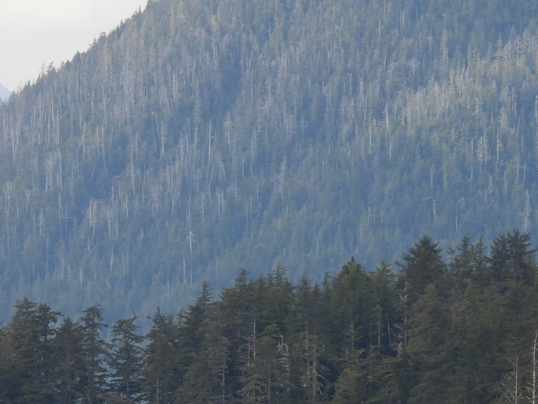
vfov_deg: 1.8
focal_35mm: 844
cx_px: 198
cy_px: 149
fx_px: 13122
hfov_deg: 2.3
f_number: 5
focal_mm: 80.3
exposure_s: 1/320
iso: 100
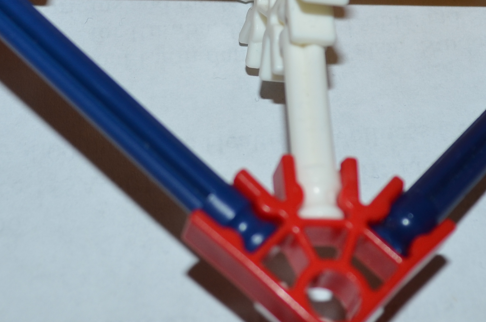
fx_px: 1401
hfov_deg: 19.7
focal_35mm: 104
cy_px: -2
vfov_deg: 12.9
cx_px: 219
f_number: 5.6
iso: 200
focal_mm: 22
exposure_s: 1/30
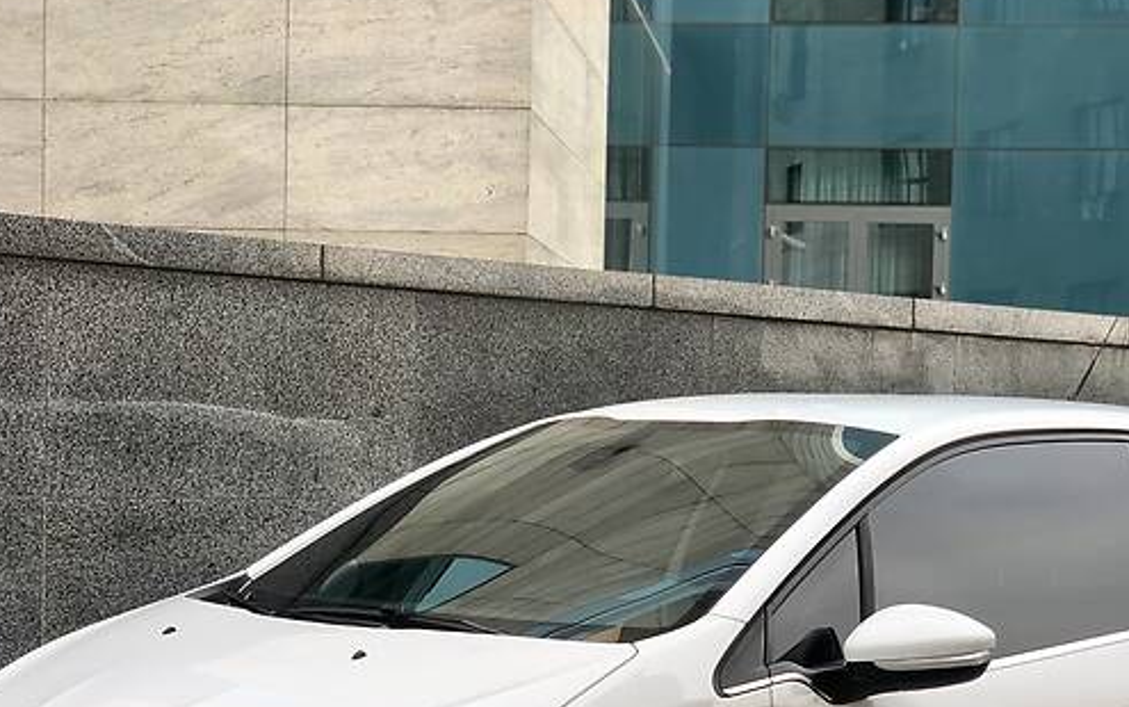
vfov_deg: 14.6
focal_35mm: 89
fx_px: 2740
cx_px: 623
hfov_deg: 23.3
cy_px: 613
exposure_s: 1/120
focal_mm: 6
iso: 16
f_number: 2.4
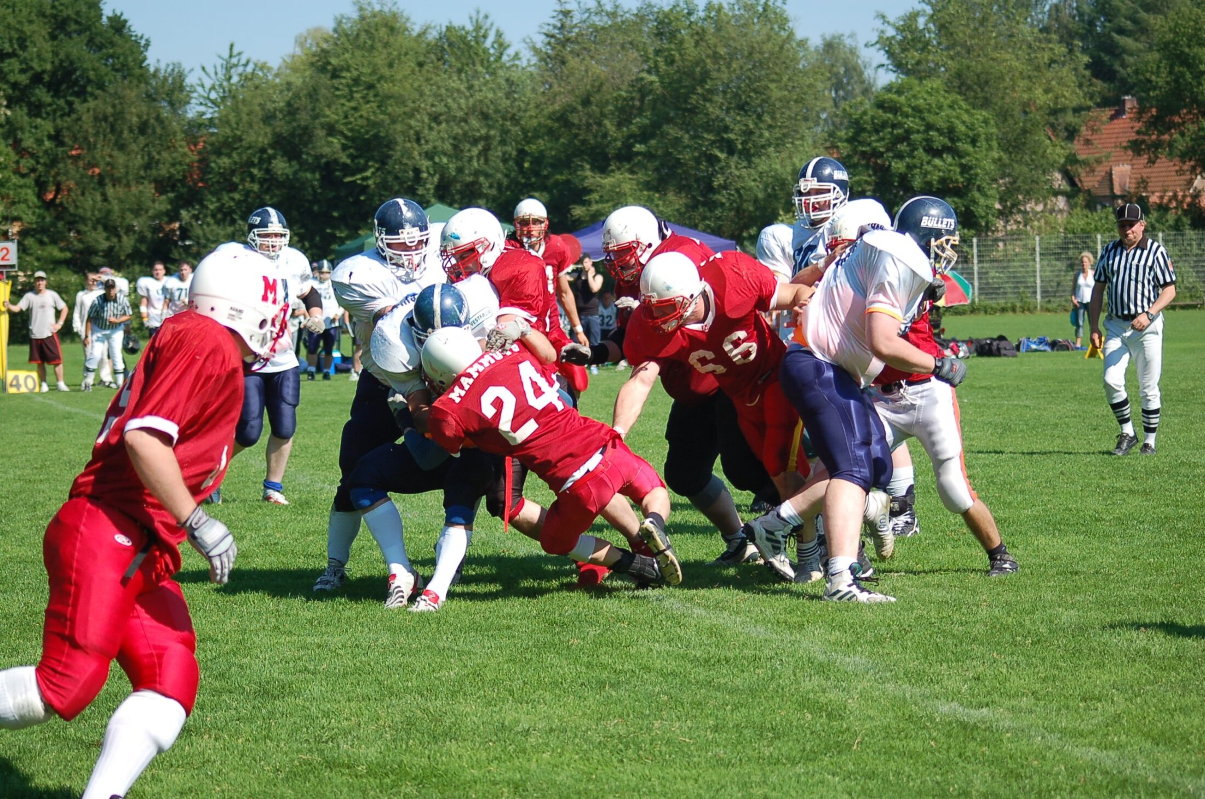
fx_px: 3508
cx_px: 602
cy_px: 400
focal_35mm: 105
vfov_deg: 13.0
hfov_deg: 19.5
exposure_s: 1/1250
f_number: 4.5
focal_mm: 70
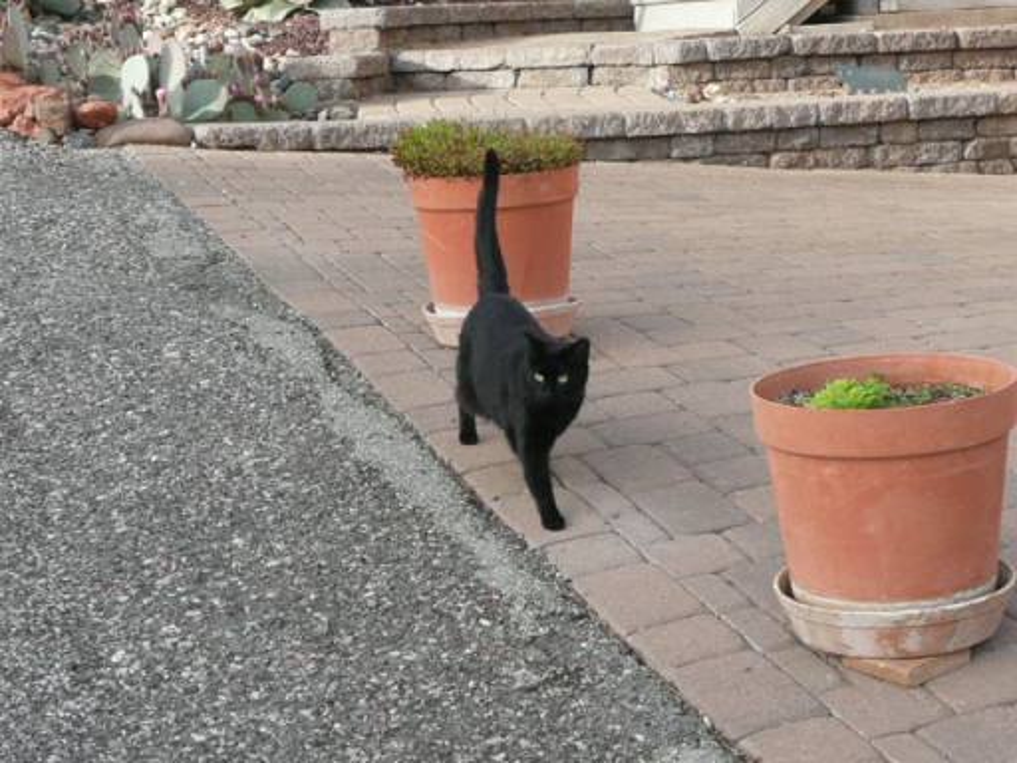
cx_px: 508
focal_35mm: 71
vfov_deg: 20.7
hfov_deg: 27.4
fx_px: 2086
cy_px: 382
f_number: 4.2
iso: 100
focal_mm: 7.8
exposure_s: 1/125
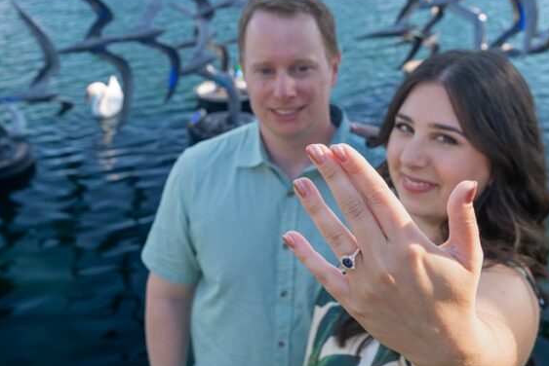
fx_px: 610
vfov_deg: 32.9
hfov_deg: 48.3
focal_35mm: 40
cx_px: 310
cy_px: 102
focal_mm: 22
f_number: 4
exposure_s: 1/250
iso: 100
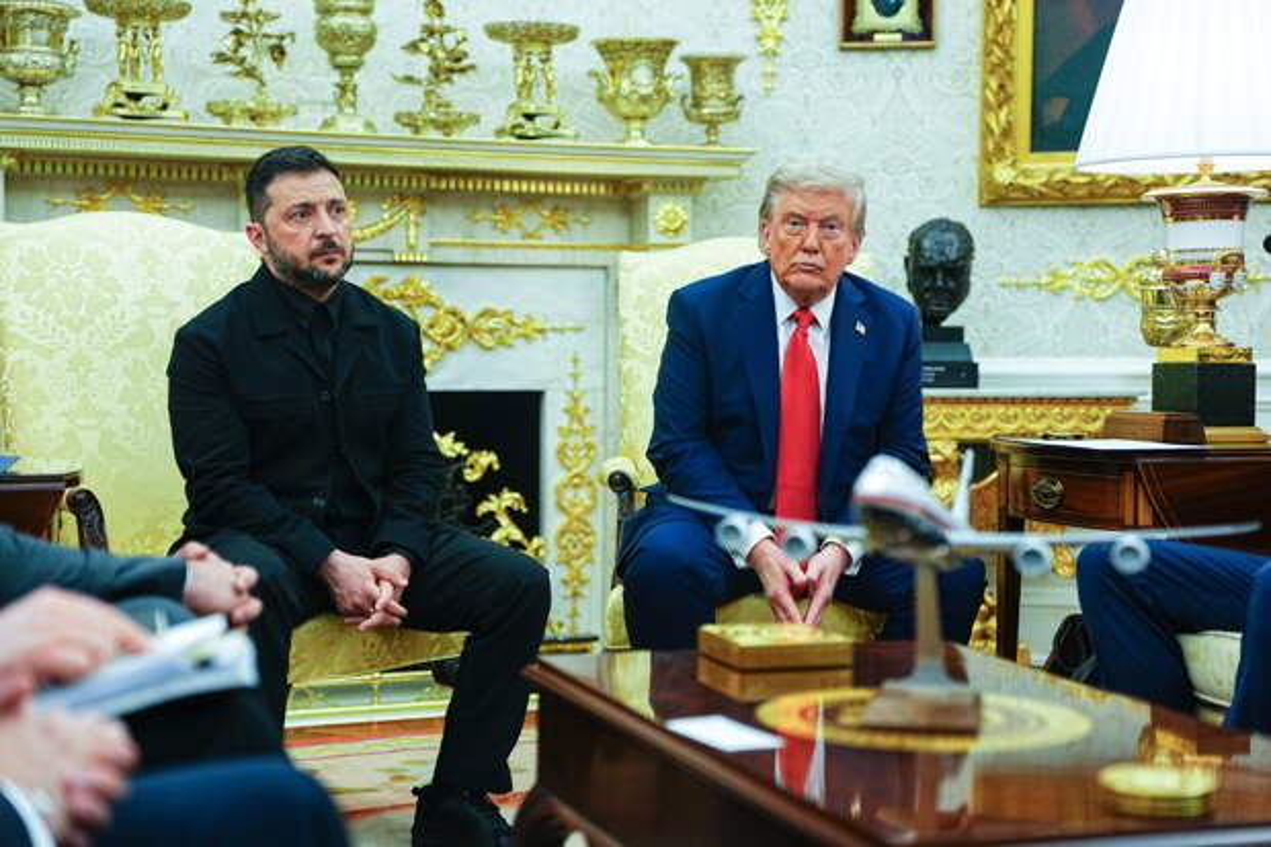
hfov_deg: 32.4
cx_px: 636
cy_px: 424
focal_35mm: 62
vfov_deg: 21.9
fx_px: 2188
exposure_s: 1/250
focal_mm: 62
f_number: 2
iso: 1600
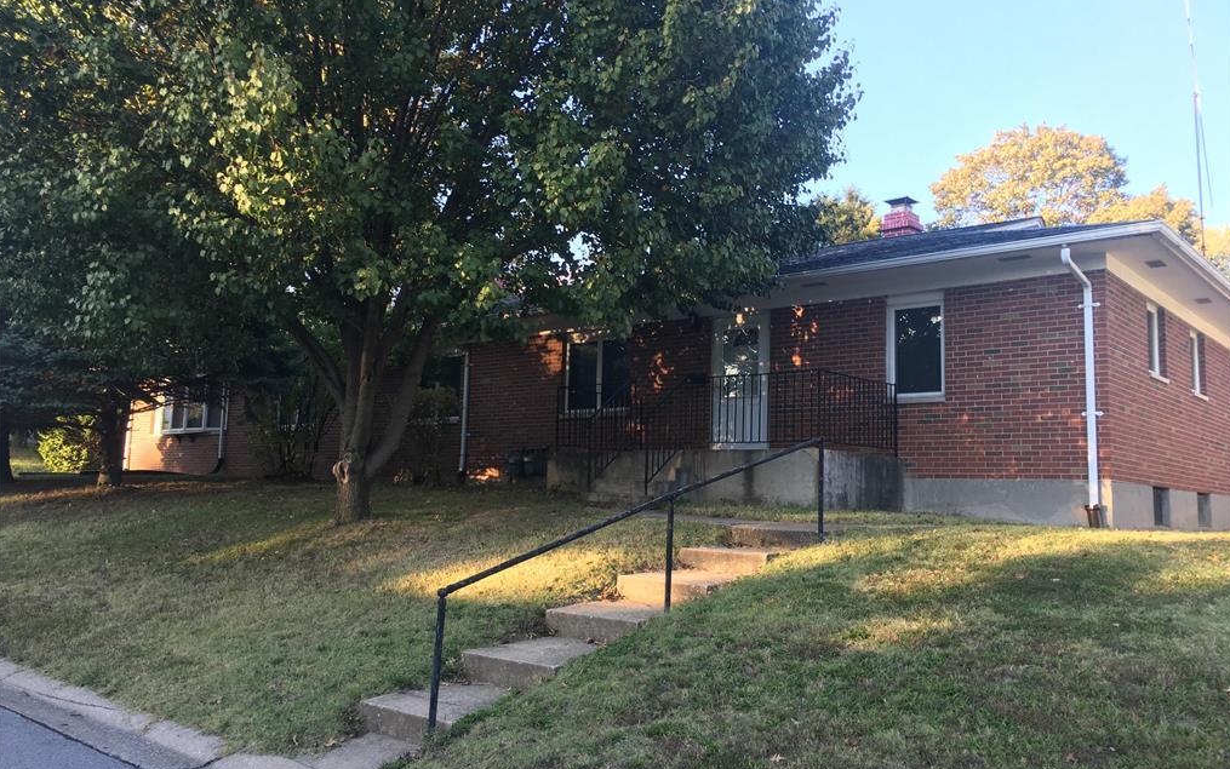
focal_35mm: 31
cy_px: 385
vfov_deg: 40.6
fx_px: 1039
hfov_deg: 61.2
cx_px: 616
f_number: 2.2
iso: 32
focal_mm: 4.15
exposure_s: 1/120
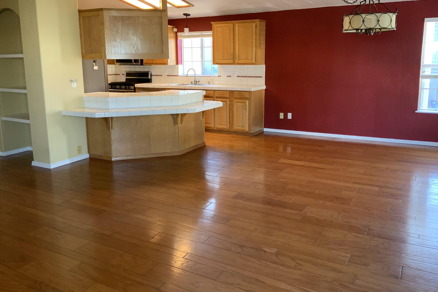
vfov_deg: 42.2
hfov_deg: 60.3
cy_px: 125
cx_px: 215
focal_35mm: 31
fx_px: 377
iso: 160
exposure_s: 1/60
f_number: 1.8
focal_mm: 3
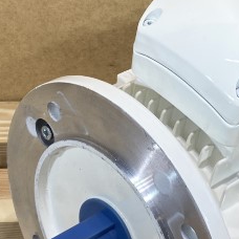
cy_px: 92
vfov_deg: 16.9
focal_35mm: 103
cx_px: 177
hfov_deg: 16.8
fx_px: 805
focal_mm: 4.25
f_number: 1.8
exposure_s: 1/194
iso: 32
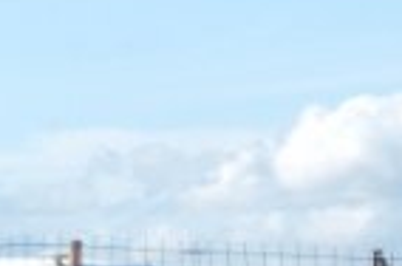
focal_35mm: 372
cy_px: 424
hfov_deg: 5.5
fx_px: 4148
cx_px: 20
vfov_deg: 3.7
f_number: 5.3
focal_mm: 55
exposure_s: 1/1000
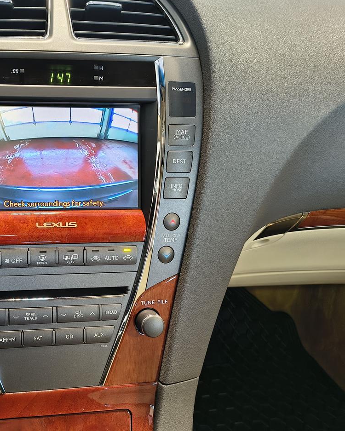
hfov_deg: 43.2
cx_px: 58
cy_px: 211
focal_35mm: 32
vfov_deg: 55.6
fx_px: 408
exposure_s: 1/50
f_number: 1.8
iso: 435
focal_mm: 5.56
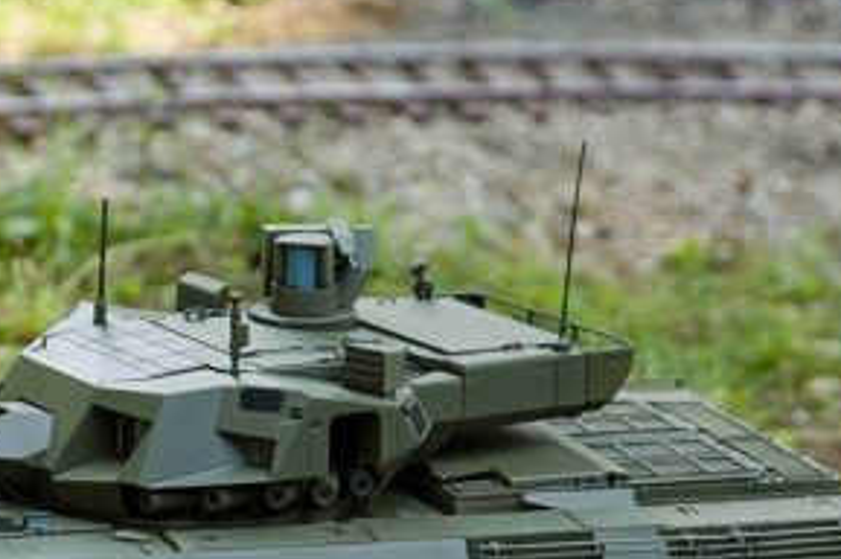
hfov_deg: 10.5
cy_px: 520
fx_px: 4574
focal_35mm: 196
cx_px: 108
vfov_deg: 7.0
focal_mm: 58
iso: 100
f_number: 2.8
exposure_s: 1/250
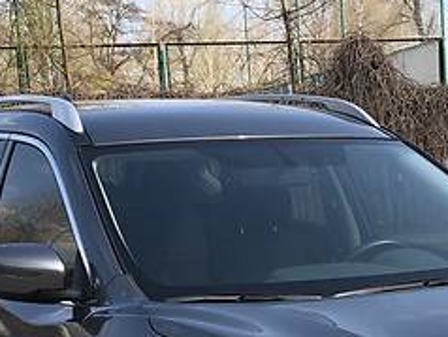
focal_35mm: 94
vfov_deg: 14.8
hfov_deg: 20.4
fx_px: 1218
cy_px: 482
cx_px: 414
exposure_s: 1/1000
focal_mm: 4
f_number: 1.8
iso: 20
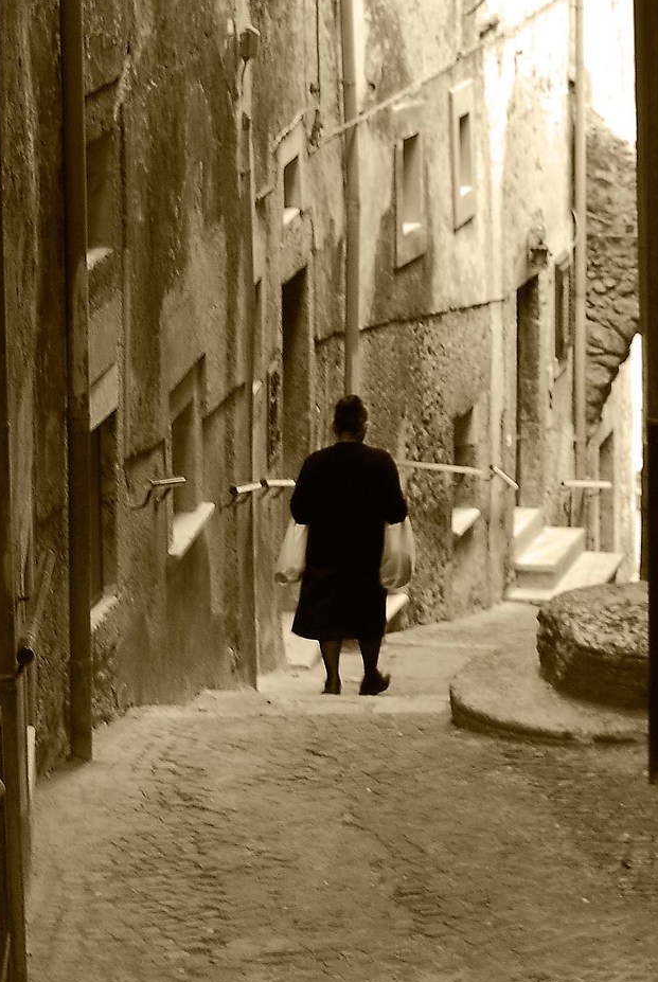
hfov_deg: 10.4
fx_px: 3607
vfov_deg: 15.5
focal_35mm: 132
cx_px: 467
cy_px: 326
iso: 125
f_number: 7.1
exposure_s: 1/20
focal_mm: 34
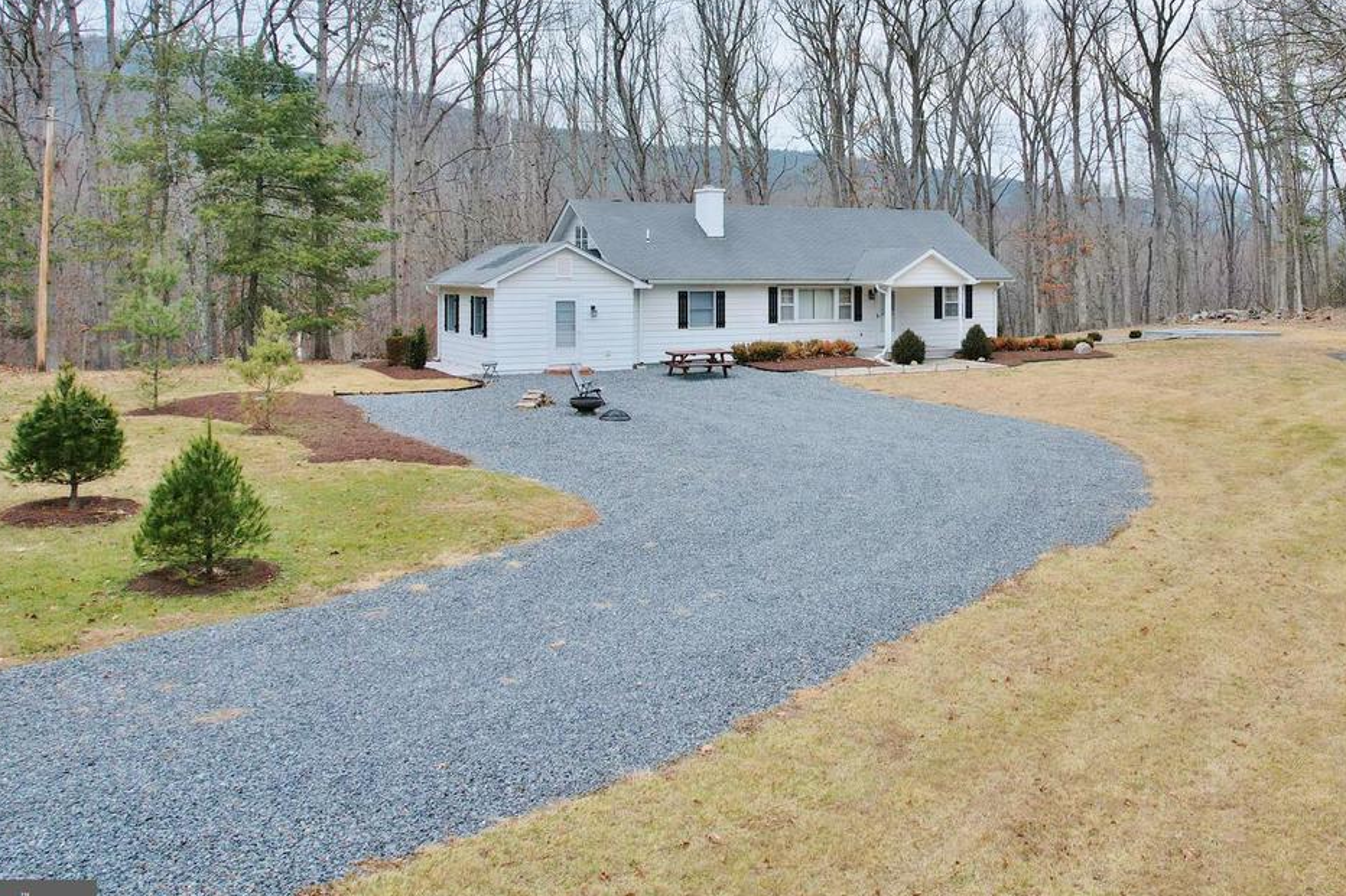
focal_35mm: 34
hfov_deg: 54.5
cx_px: 911
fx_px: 1271
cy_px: 261
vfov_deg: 38.2
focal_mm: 8.38
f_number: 2.8
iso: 100
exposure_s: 1/725
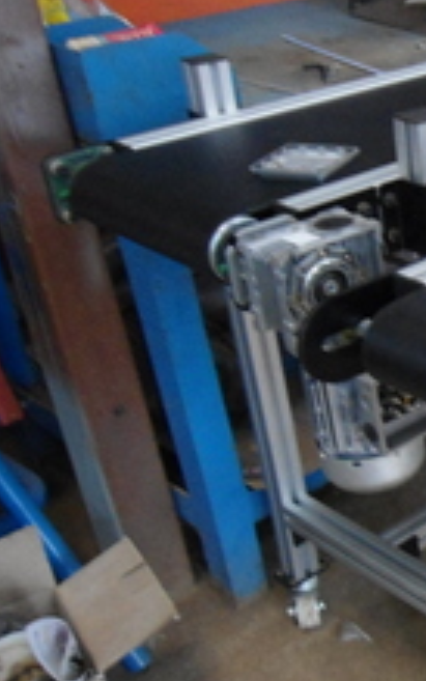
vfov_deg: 32.4
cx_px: 771
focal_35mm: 63
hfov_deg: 17.0
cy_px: 384
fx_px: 1170
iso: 400
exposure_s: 1/15
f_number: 2.8
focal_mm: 4.7
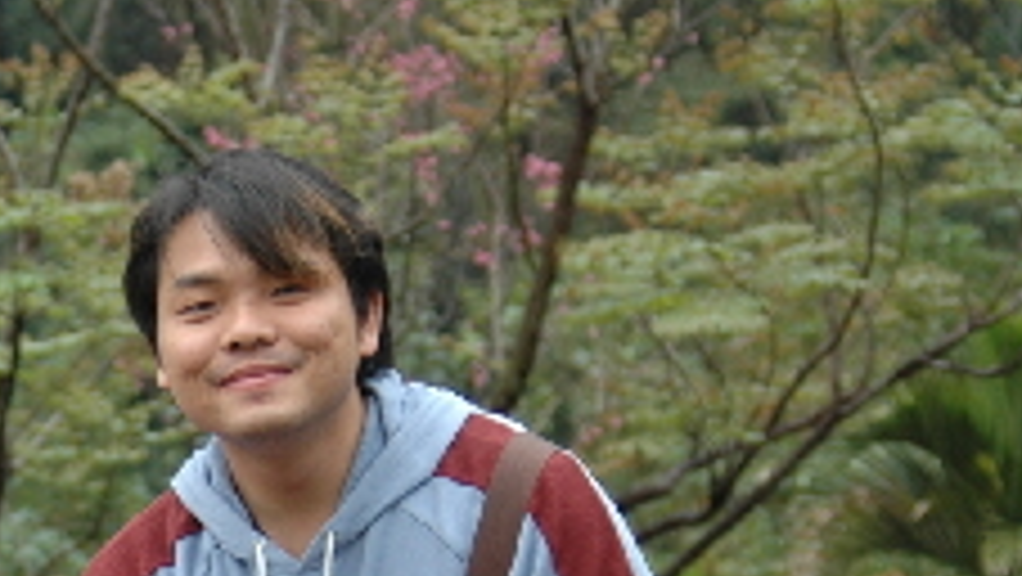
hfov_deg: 10.0
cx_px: -135
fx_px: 5748
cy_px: 907
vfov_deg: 5.7
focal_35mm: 212
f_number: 4.2
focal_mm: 48
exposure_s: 1/400
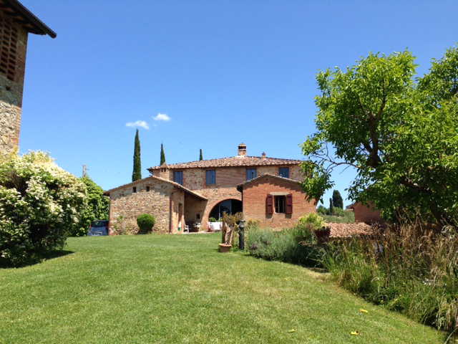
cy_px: 172
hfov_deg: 55.4
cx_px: 229
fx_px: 437
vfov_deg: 42.9
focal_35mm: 33
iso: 50
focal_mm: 4.12
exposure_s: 1/1153
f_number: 2.4
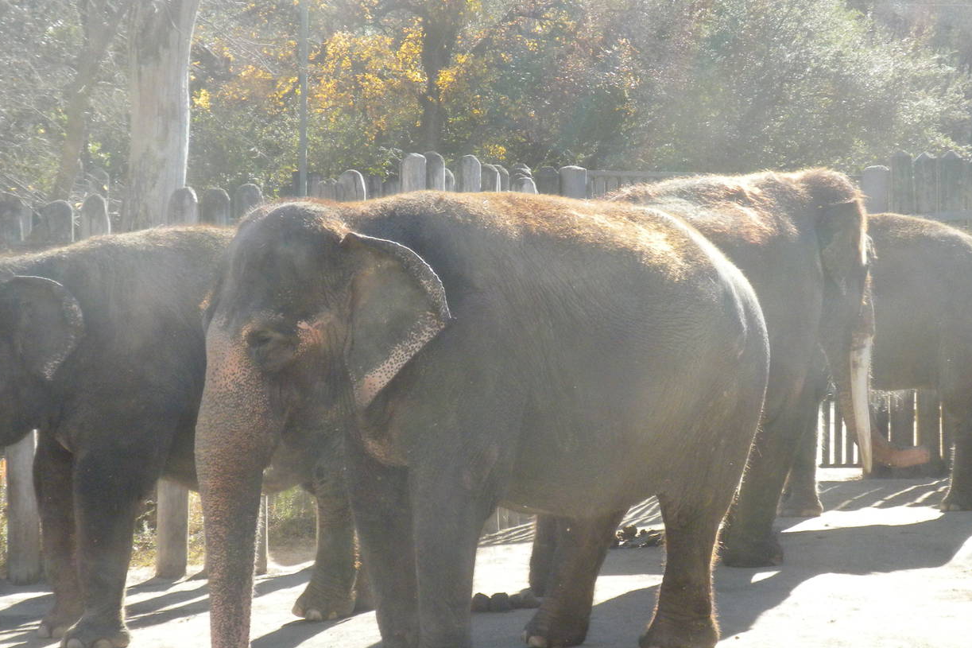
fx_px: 2645
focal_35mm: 98
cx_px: 585
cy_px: 388
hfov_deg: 20.8
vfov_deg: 14.0
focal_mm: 12.7
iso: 244
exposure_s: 1/500
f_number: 5
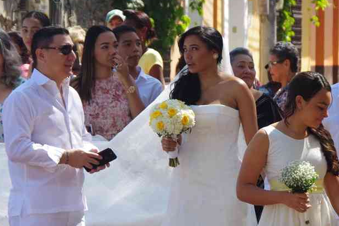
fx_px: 2297
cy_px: 132
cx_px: 217
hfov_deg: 8.4
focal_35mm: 244
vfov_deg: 5.6
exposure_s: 1/125
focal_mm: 100
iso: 400
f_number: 9
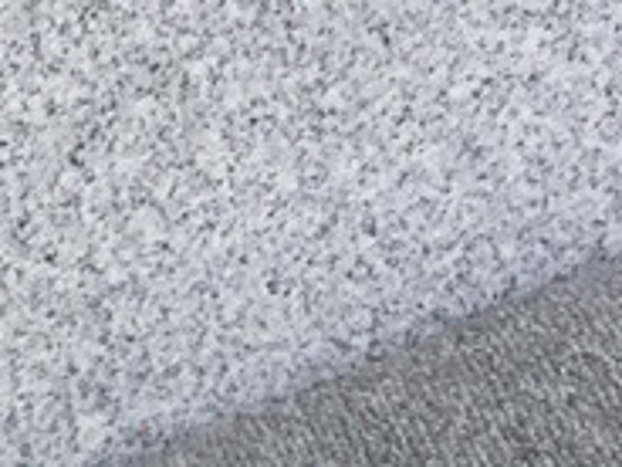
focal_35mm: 152
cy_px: 953
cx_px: -139
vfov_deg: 9.1
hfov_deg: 12.7
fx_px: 2731
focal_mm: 3.3
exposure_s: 1/411
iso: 25
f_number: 2.4
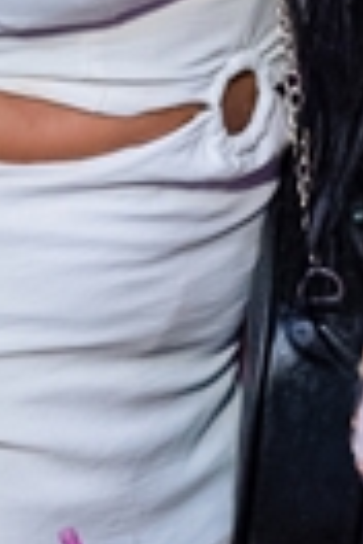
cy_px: 150
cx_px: 29
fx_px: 4459
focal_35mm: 295
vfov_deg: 7.0
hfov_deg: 4.7
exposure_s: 1/800
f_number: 2.8
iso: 2500
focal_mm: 35
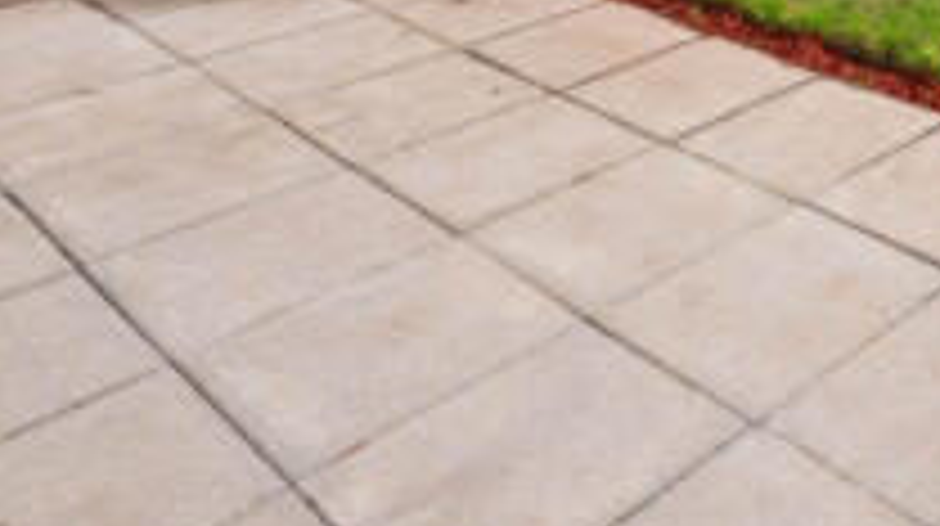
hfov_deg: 34.9
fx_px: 1145
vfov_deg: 19.6
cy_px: -407
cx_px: 1145
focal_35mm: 46
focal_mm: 14
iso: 640
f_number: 5.6
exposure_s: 1/160
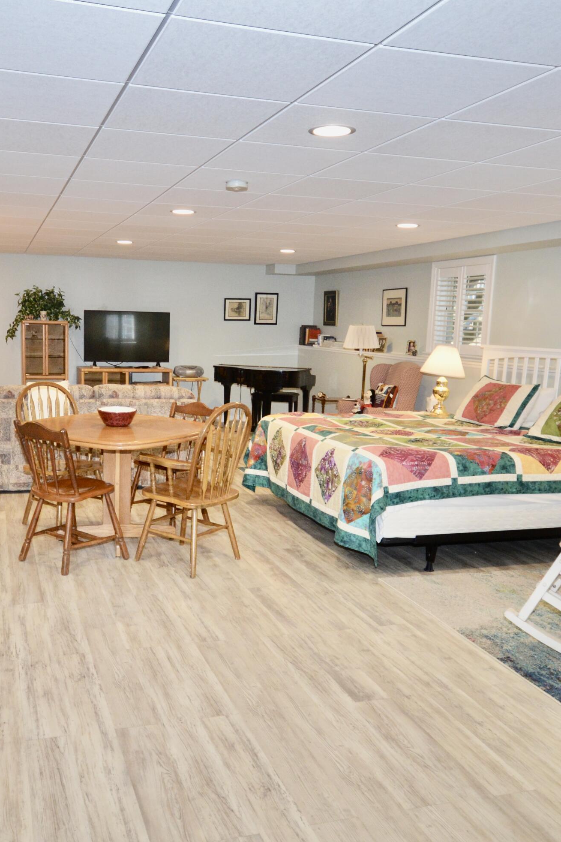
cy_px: 426
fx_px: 696
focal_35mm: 30
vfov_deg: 62.3
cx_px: 196
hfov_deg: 43.4
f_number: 4.5
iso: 900
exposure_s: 1/60
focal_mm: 13
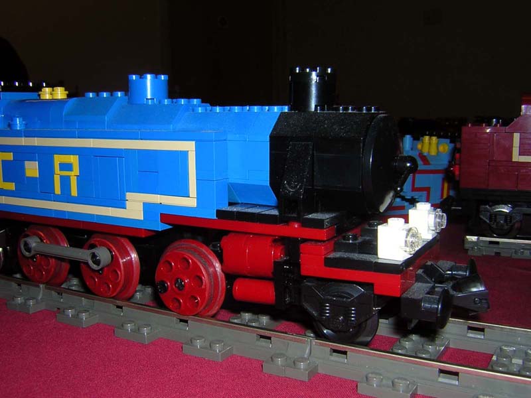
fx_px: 552
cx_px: 266
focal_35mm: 36
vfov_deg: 39.7
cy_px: 199
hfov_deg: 51.4
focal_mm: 4.7
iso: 100
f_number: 5.2
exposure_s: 1/60.1
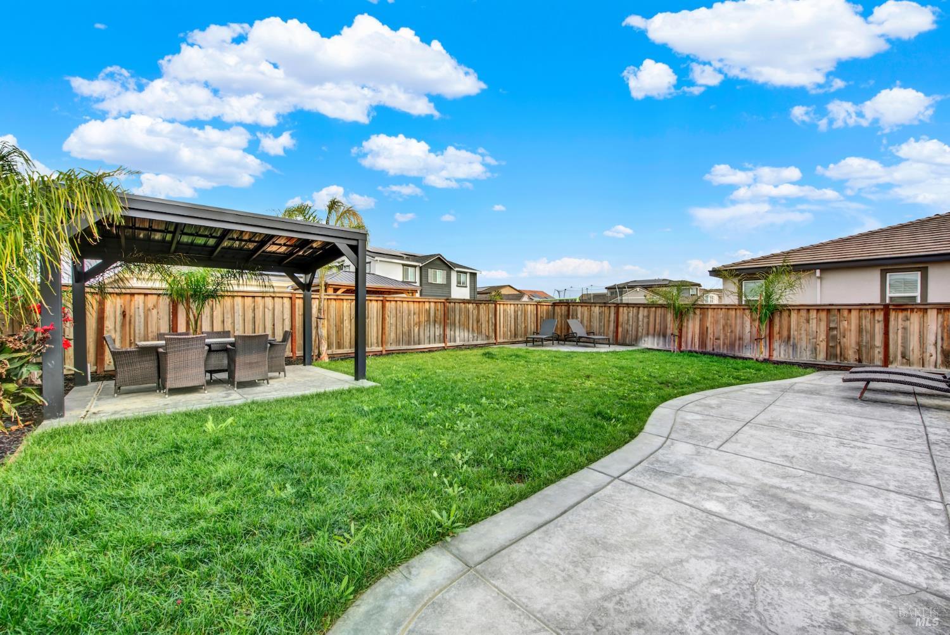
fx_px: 370
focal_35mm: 14
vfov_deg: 81.3
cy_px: 318
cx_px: 475
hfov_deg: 104.2
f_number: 14
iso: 100
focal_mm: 14
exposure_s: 1/60
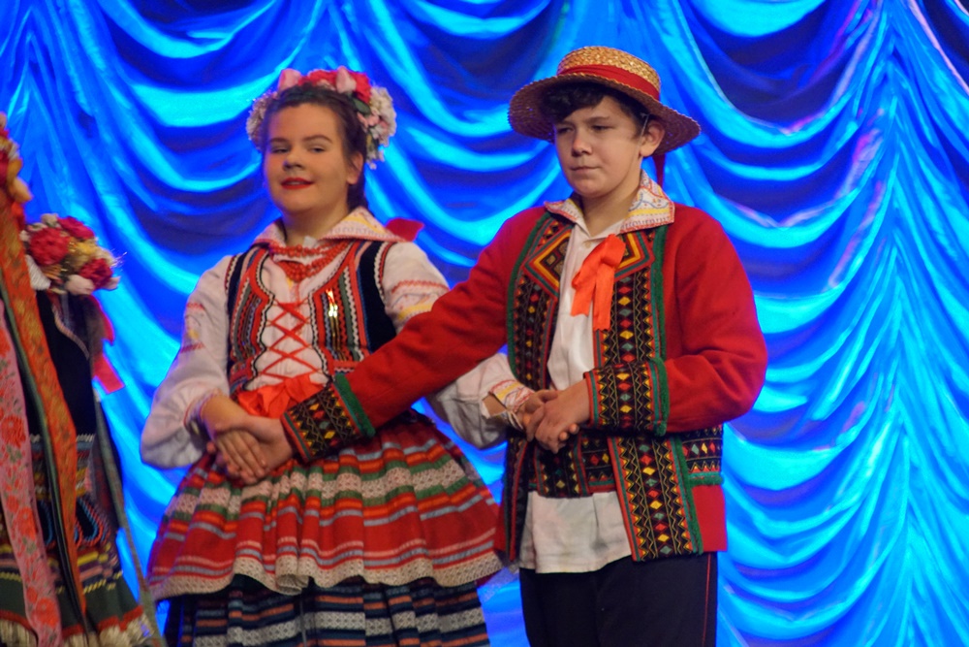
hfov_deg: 6.9
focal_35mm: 300
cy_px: 324
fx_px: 8076
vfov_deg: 4.6
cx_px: 484
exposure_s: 1/80
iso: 3200
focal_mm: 200
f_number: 6.3
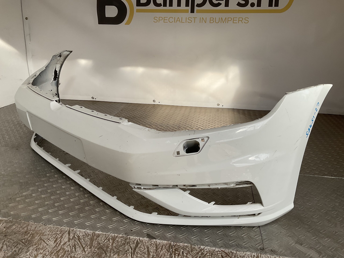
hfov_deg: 61.7
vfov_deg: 48.2
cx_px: 172
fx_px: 288
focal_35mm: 29
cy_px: 129
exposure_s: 1/586
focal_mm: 3
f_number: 1.8
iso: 16
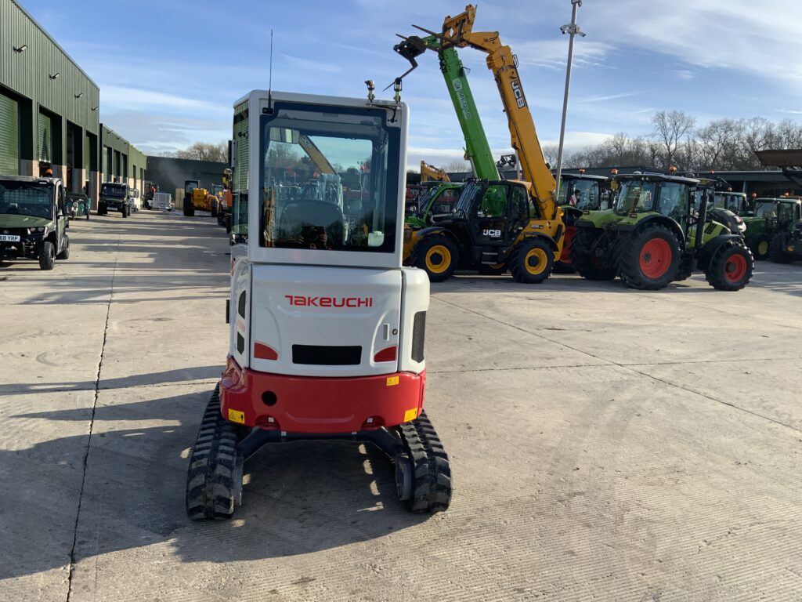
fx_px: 672
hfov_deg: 61.7
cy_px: 301
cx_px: 401
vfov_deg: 48.2
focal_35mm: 29
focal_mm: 3
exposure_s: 1/1121
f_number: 1.8
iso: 16
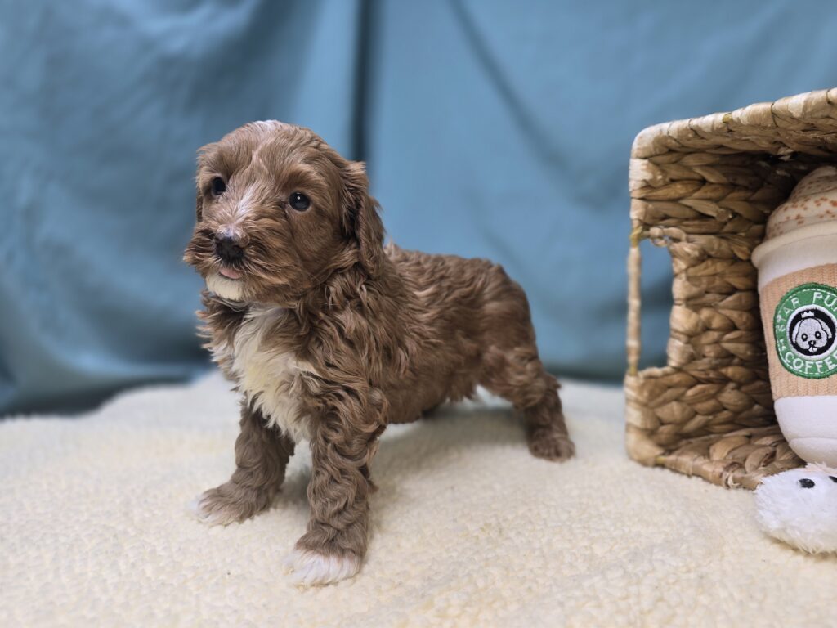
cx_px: 418
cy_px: 314
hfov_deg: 73.9
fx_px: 556
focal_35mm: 23
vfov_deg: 58.9
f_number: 1.7
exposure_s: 1/73.5
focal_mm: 6.3
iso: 40
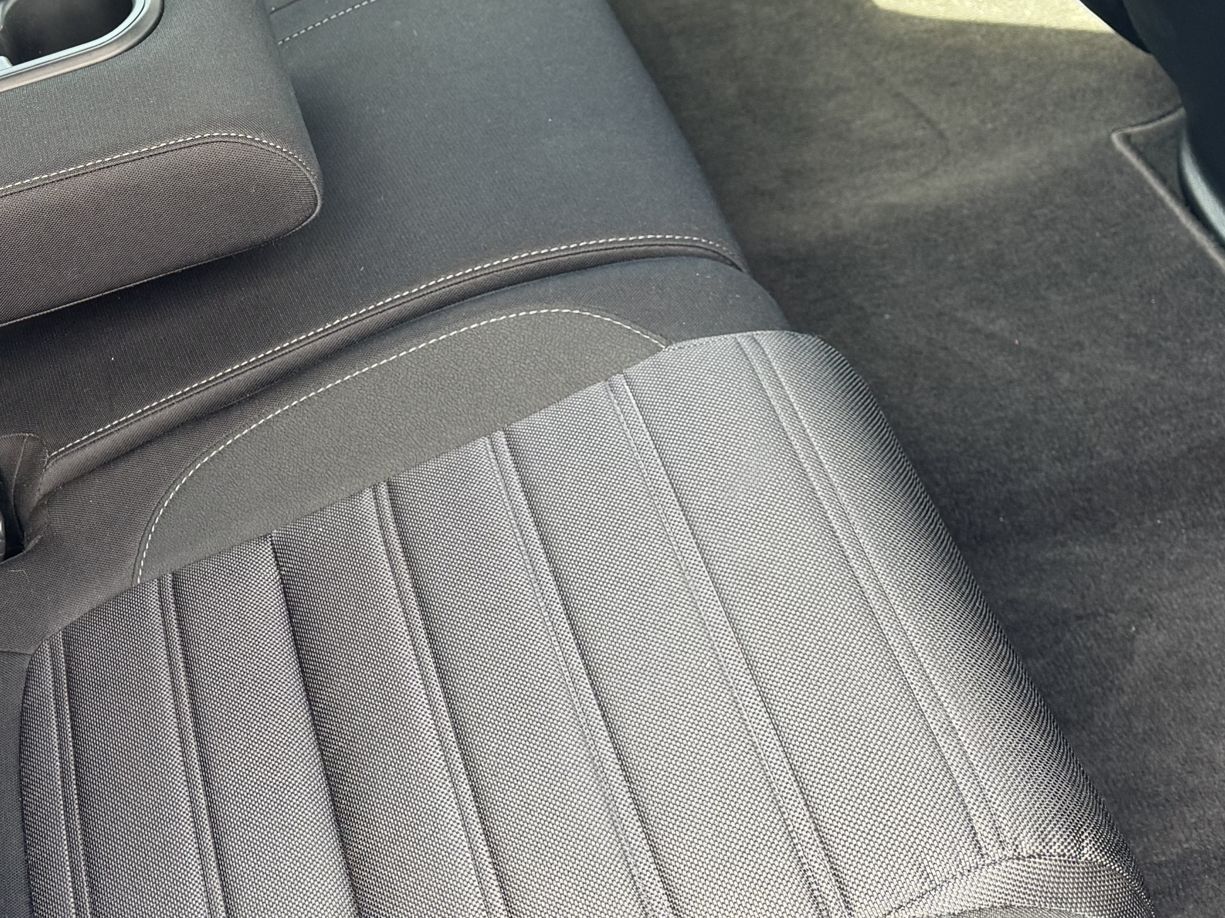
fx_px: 1982
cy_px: 204
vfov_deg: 25.7
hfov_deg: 31.3
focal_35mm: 56
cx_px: -55
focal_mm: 6.76
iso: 125
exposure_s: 1/121
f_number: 1.78
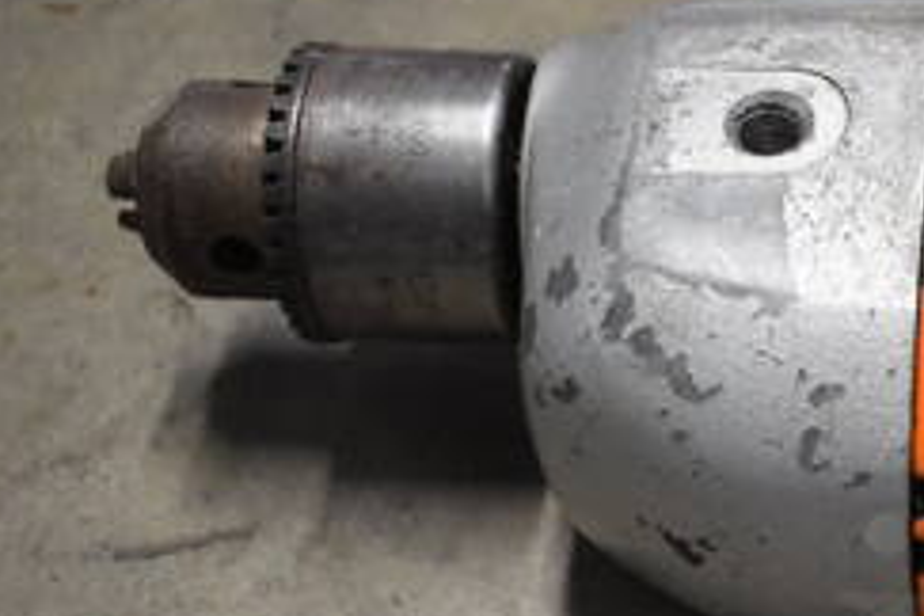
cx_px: 1122
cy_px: 688
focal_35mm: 94
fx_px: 2419
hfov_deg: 20.2
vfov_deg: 14.2
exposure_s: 1/125
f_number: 4
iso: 5600
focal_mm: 25
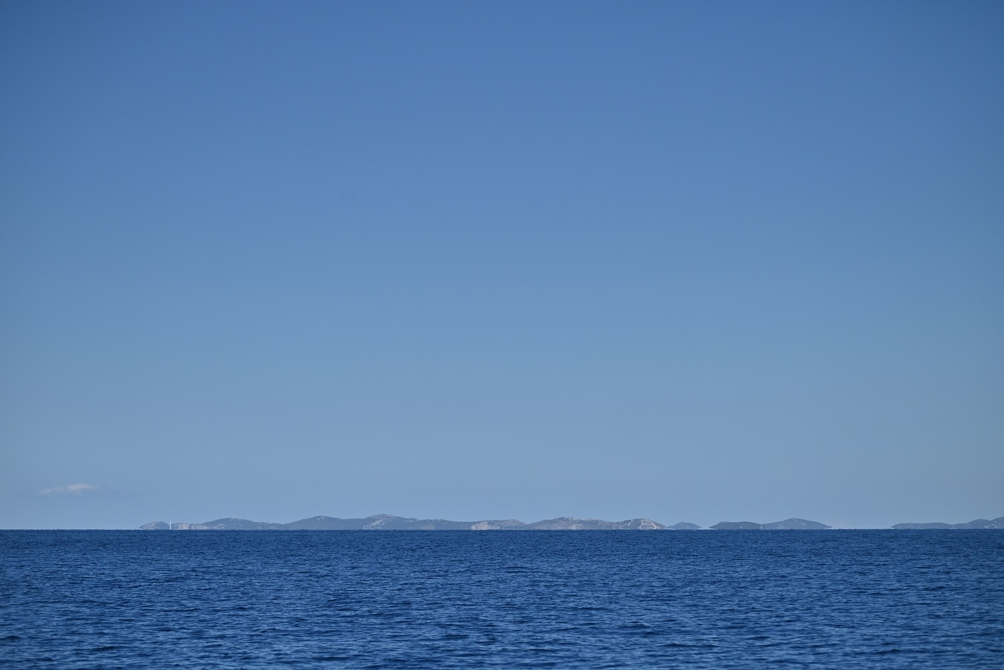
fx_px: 3124
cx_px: 502
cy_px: 335
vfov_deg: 12.2
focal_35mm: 112
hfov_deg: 18.3
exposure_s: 1/6400
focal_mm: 112
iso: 250
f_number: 4.8
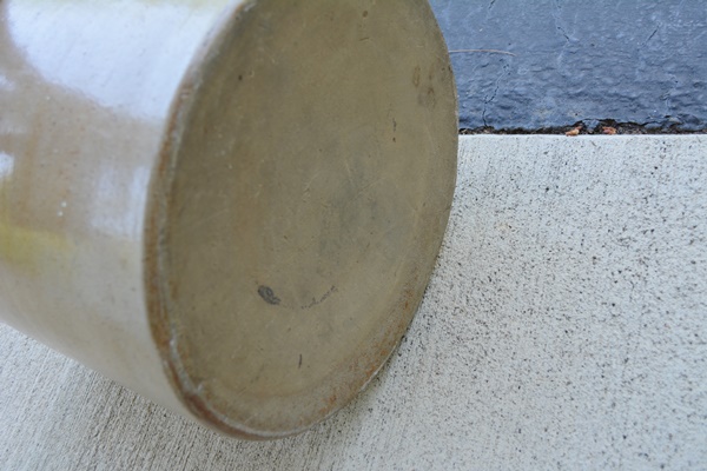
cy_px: 236
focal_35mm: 39
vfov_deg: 34.2
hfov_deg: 49.6
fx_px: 766
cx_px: 354
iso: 360
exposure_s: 1/125
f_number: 5.6
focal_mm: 26
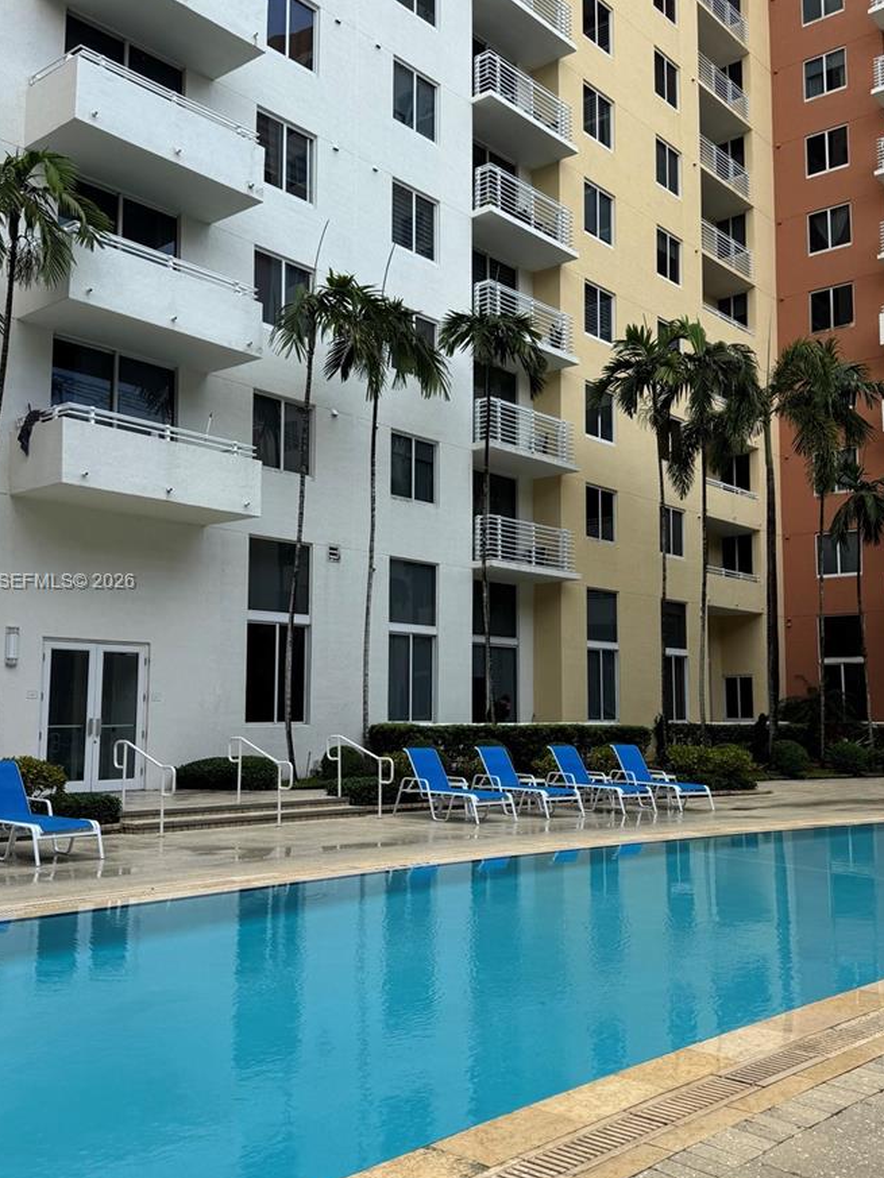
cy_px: 583
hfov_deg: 42.9
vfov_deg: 55.3
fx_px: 1123
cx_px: 493
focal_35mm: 33
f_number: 1.78
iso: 80
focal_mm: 6.76
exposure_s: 1/1285
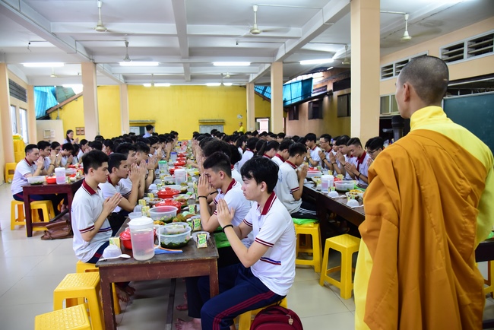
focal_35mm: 24
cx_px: 247
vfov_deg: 53.2
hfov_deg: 73.7
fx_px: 329
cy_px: 165
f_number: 4
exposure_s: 1/25
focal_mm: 24
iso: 2500
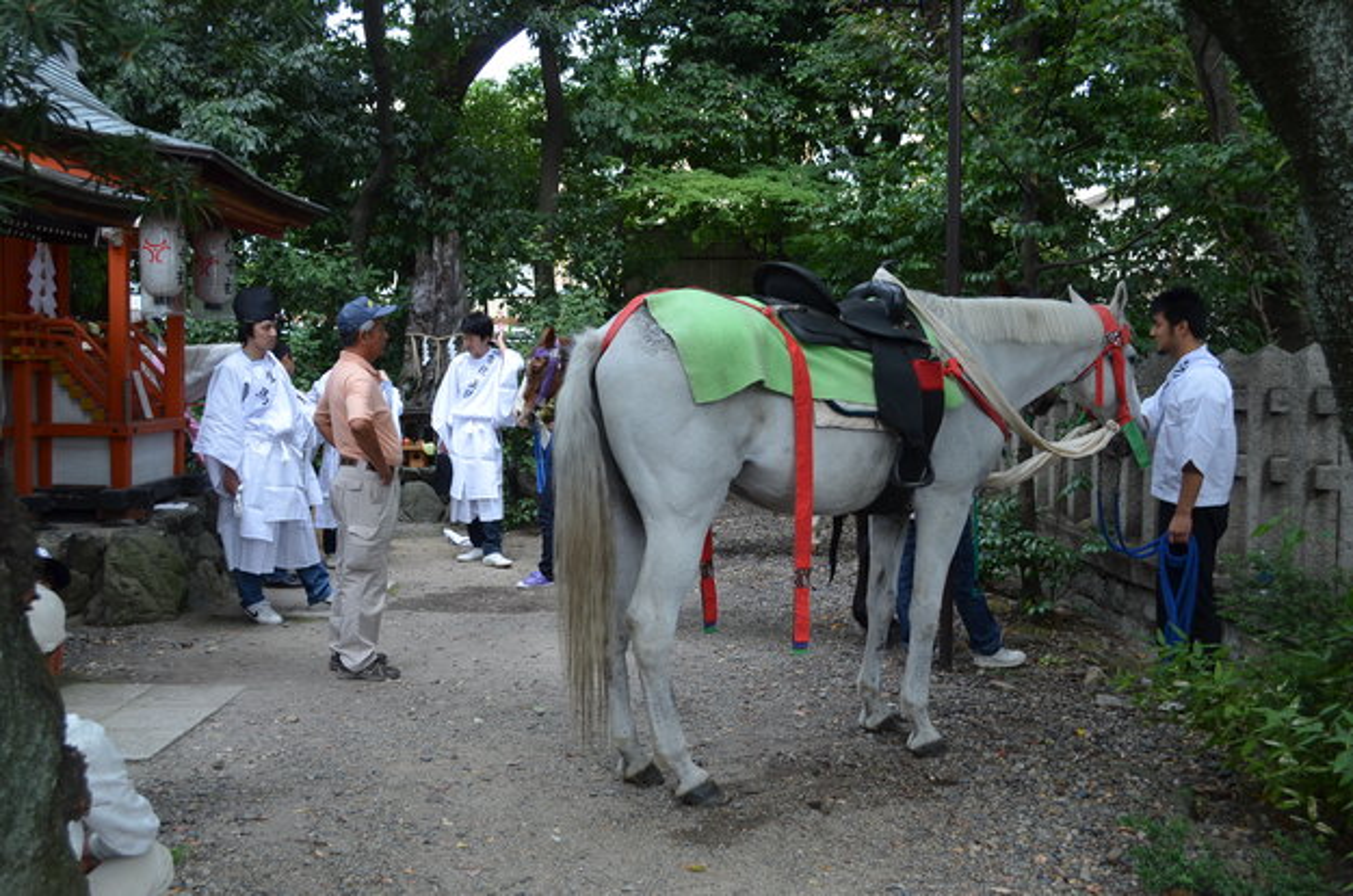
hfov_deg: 53.2
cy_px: 448
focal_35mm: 36
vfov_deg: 36.7
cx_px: 676
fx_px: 1350
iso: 280
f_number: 5.6
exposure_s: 1/125
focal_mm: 24
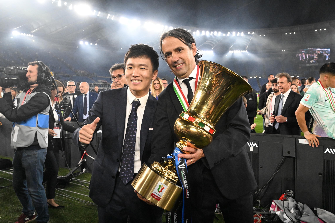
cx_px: 168
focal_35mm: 30
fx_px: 279
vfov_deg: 43.6
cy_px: 112
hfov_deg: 61.9
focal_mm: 30
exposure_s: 1/1250
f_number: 7.1
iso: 12800
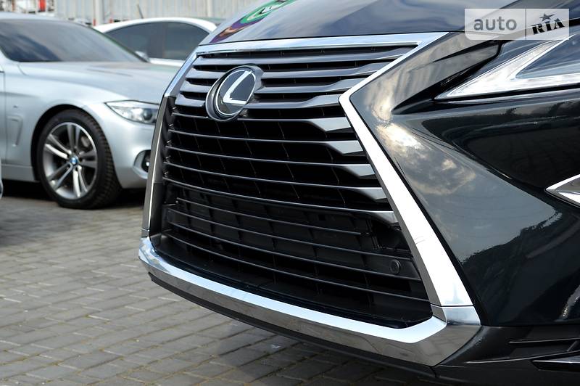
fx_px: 966
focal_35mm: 60
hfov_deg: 33.4
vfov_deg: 22.6
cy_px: 193
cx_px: 290
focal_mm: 40
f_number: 6.3
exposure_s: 1/160
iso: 100
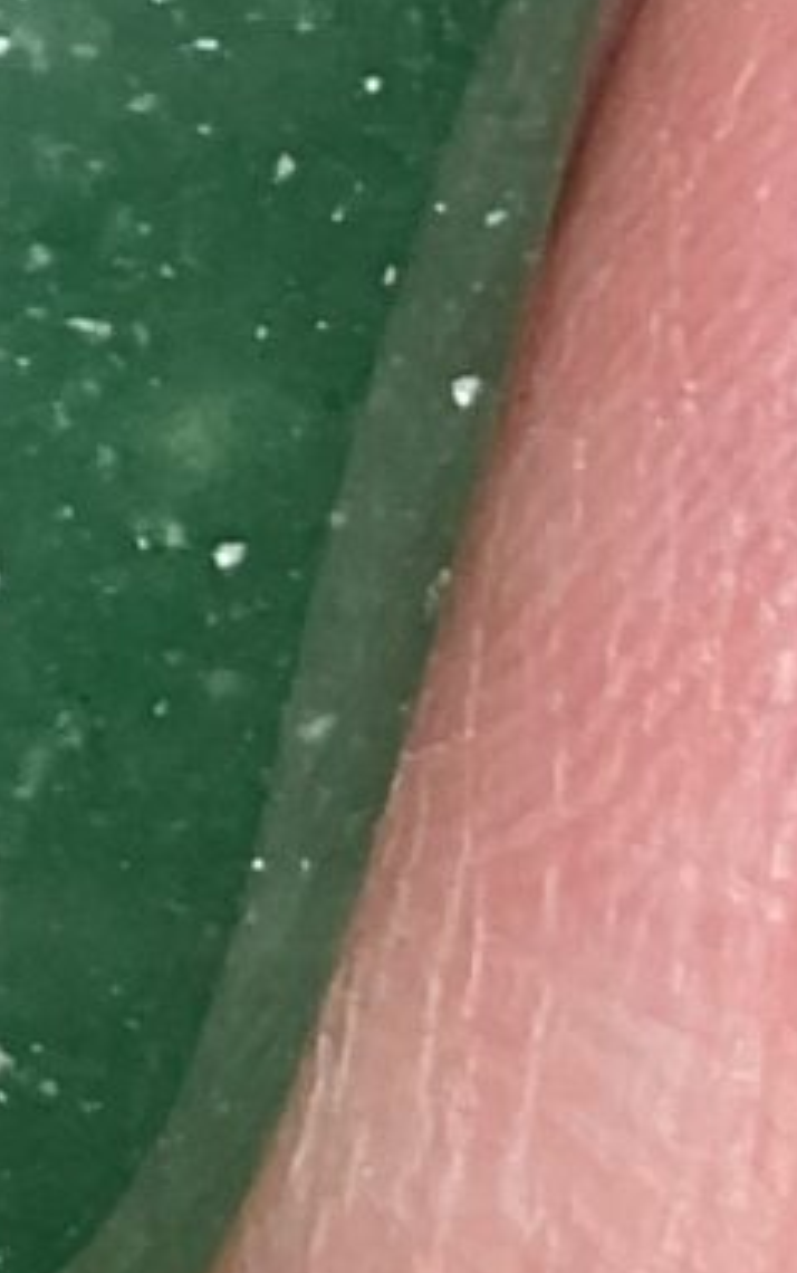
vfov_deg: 9.8
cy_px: -657
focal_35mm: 207
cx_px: -1437
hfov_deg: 6.0
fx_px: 7183
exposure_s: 1/50
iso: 32
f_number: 1.8
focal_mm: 3
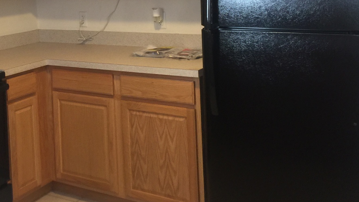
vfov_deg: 22.7
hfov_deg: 40.2
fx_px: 486
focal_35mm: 51
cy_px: 6
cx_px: 126
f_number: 2.2
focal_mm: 4.15
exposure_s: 1/15
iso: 64
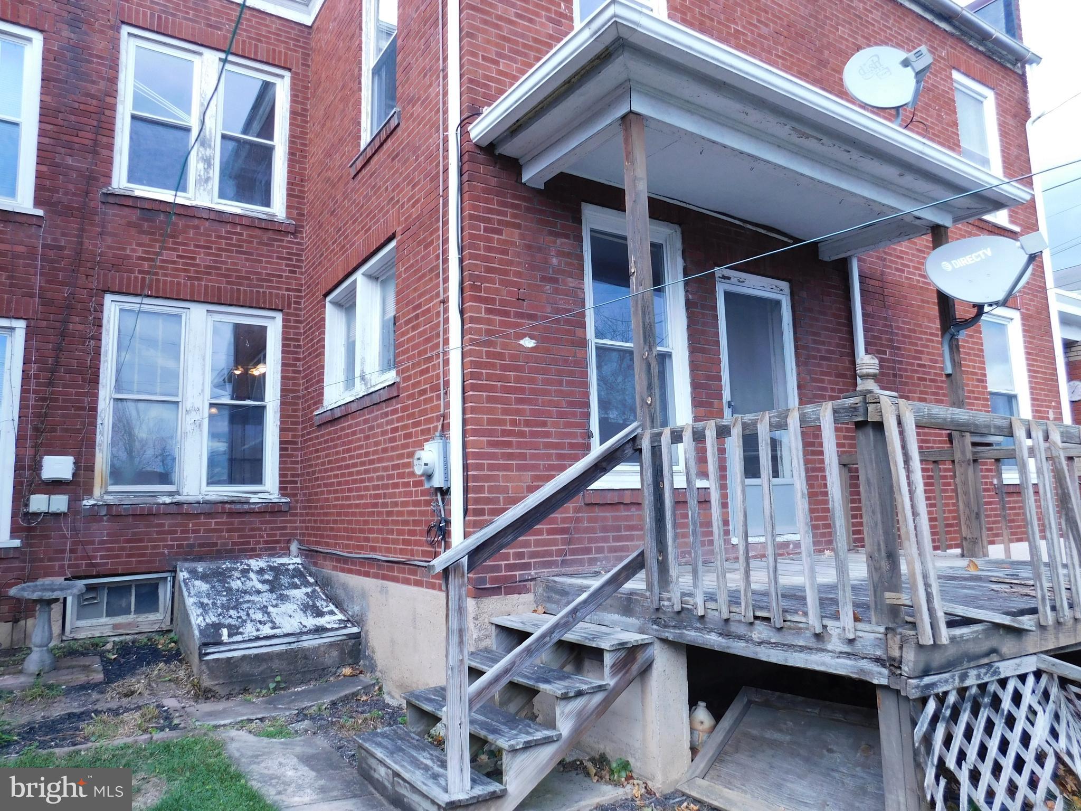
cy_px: 406
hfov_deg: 71.6
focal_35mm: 24
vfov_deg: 56.8
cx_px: 540
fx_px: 749
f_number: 3
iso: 125
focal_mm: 4.1
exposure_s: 1/160
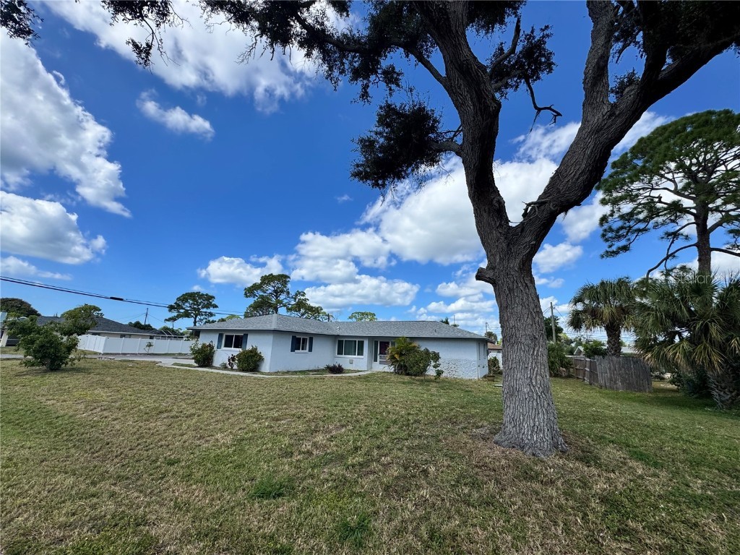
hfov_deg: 102.1
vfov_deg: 85.7
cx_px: 370
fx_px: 299
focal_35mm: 14
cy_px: 278
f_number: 2.2
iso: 50
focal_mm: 2.22
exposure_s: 1/2985
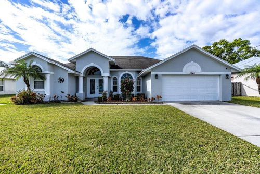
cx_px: 130
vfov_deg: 73.8
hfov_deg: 96.7
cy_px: 87
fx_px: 116
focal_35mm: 16
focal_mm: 16
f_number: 6.7
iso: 250
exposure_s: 1/750
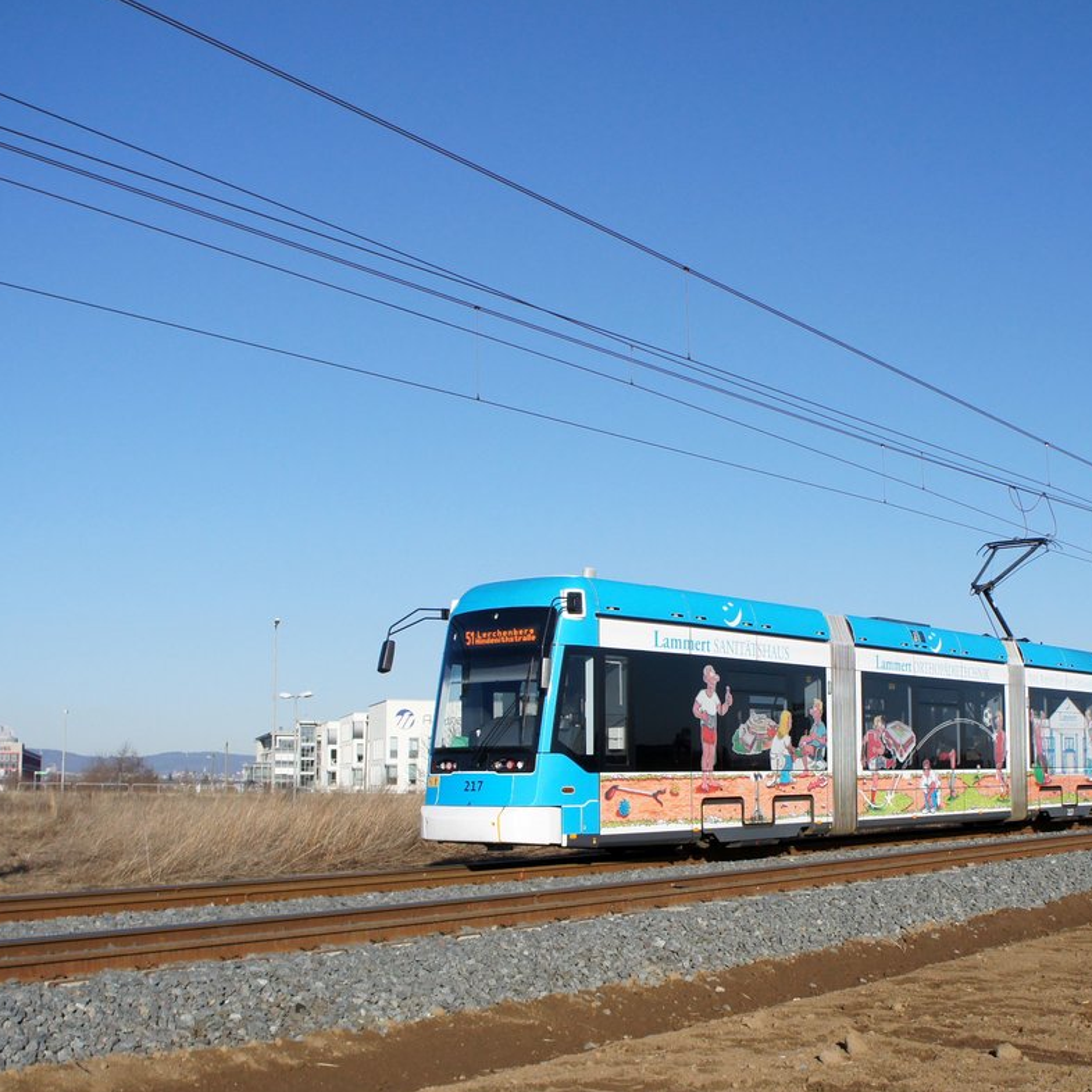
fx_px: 1249
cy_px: 547
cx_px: 811
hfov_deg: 45.7
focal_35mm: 35
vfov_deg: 47.2
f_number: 5.6
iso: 400
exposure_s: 1/2500
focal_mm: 18
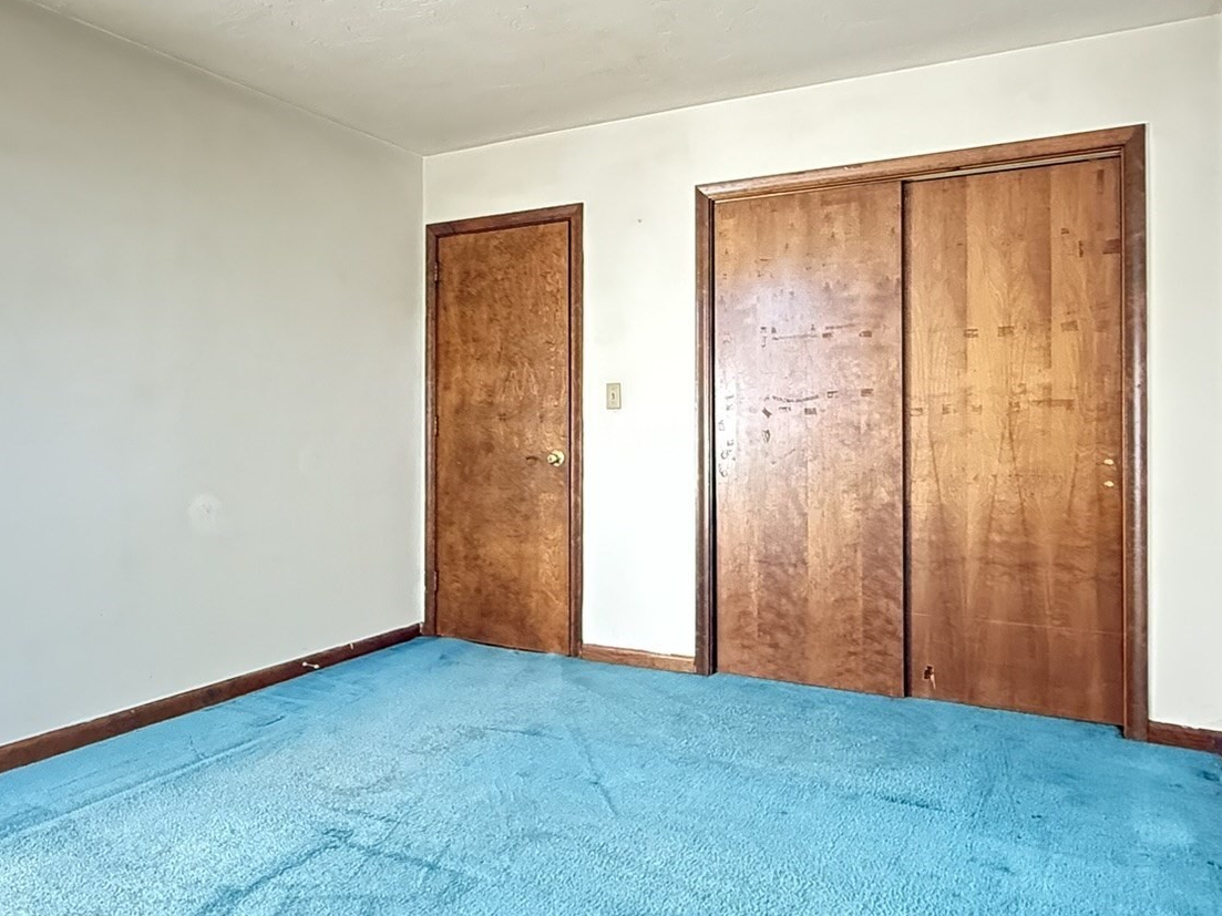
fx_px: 918
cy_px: 413
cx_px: 617
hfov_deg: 67.3
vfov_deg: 53.0
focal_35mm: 26
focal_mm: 2.22
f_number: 2.2
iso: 1250
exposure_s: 1/60
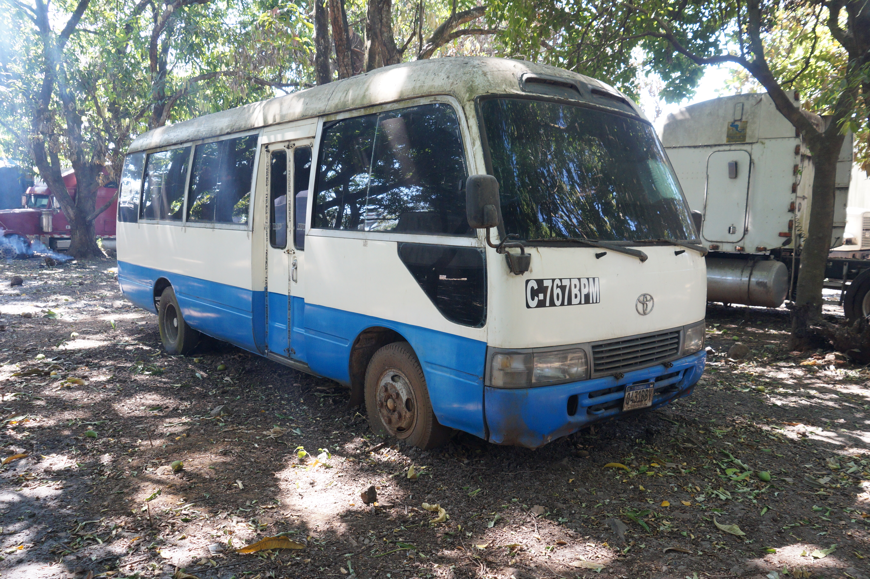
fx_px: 652
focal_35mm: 27
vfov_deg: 47.9
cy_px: 290
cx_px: 435
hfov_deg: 67.4
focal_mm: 18
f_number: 5.6
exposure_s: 1/100
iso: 800
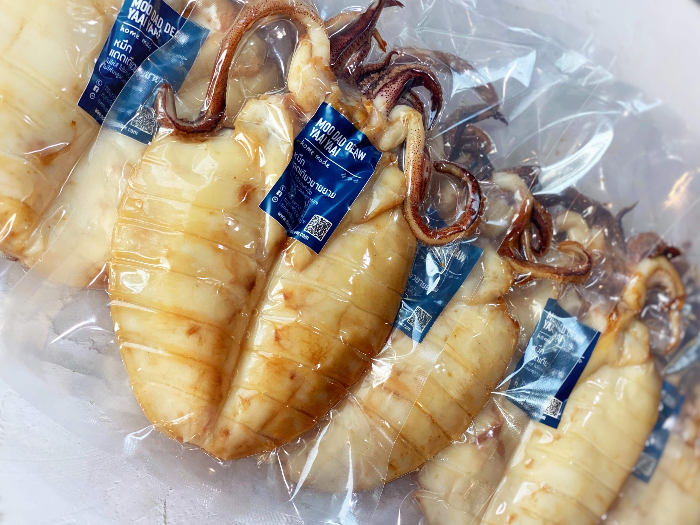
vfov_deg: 28.0
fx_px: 1052
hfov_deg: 36.8
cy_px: 262
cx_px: 350
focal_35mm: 52
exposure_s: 1/100
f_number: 2
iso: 50
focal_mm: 6
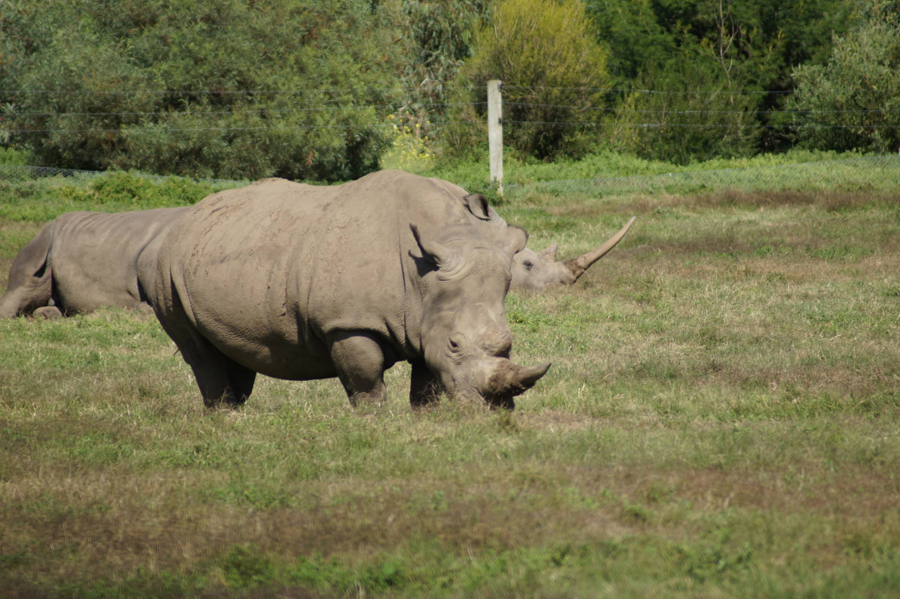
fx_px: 11244
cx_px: 450
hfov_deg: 4.6
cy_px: 300
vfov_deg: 3.1
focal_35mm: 450
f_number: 5.6
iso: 125
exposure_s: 1/500
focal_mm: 300
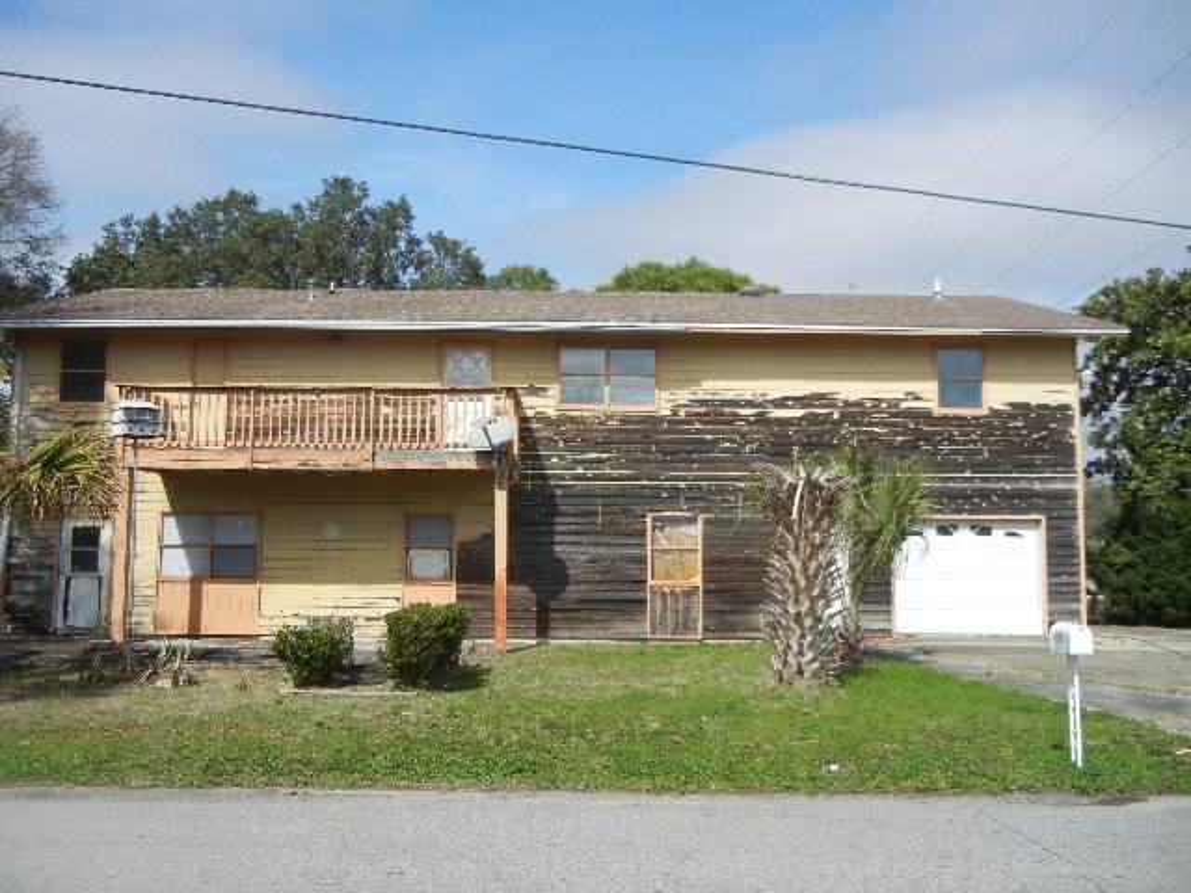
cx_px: 596
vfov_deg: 41.8
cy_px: 446
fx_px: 1170
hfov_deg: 54.0
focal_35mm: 34
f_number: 7.2
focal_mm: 6.2
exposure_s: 1/467
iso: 160
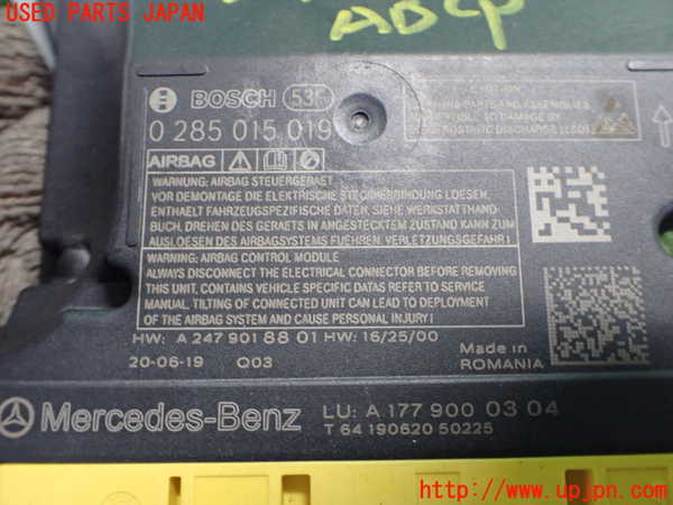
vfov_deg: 46.8
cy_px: 252
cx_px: 336
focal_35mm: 30
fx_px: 583
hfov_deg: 60.0
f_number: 2.3
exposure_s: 1/40
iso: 800
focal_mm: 5.4
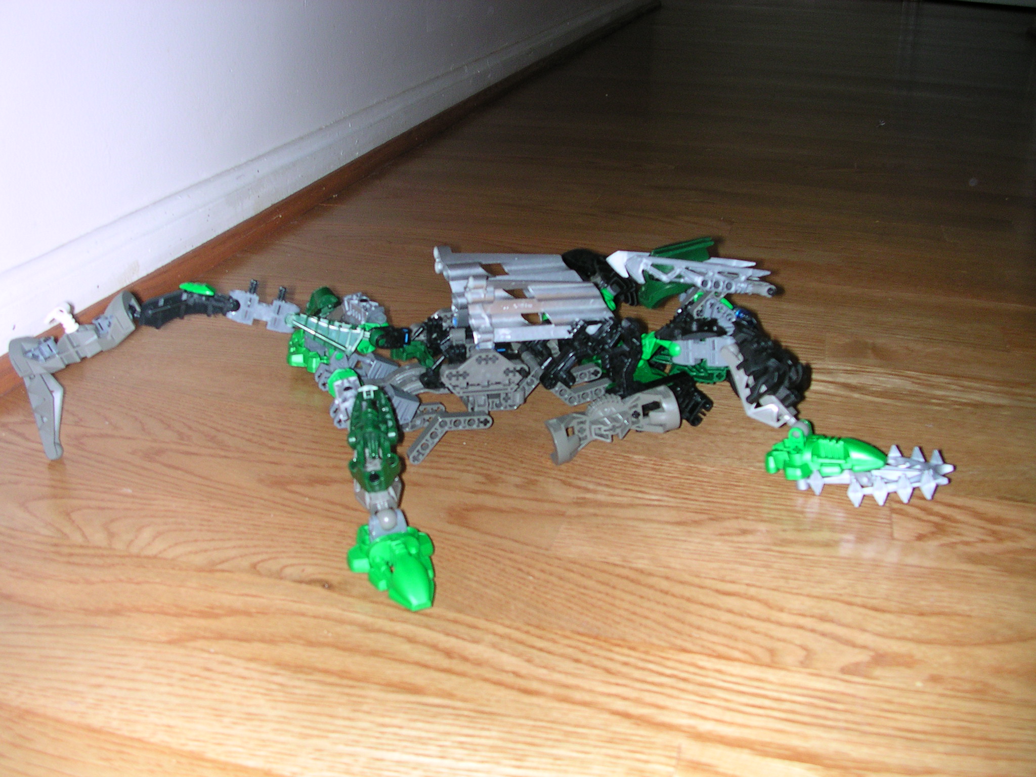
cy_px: 388
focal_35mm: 37
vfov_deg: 38.7
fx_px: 1107
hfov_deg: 50.1
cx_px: 518
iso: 100
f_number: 2.7
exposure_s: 1/60
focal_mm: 5.6
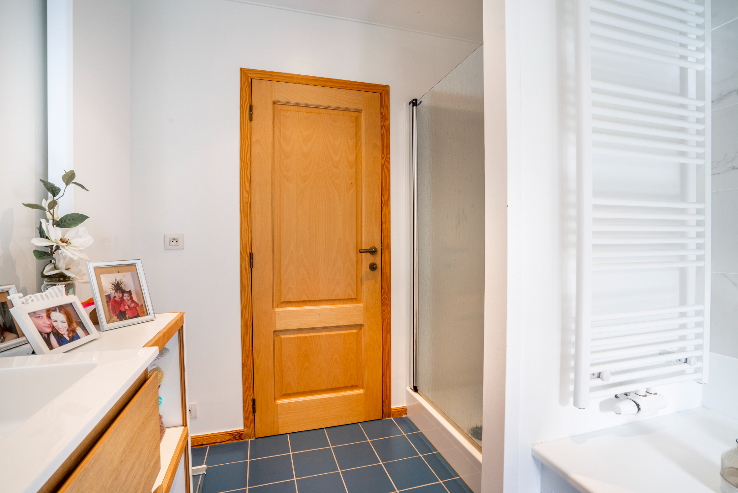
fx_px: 328
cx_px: 369
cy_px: 246
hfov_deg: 96.7
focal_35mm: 16
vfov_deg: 73.8
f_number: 11
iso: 100
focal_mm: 16
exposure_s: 1/2
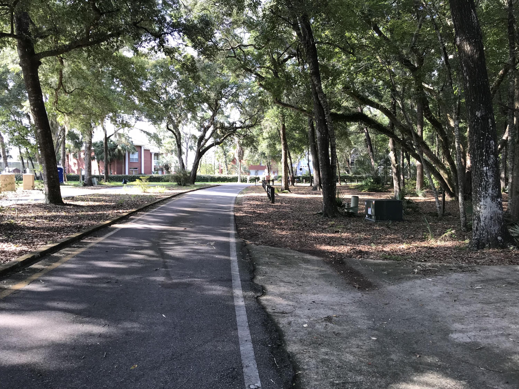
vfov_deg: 49.7
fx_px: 420
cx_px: 260
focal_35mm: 28
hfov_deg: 63.4
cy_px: 194
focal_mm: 3.99
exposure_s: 1/120
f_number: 1.8
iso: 20
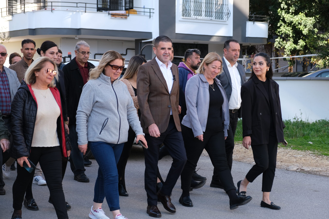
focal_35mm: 73
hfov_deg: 27.7
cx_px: 164
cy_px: 110
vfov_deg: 18.7
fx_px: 667
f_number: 4
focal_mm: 48.4
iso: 200
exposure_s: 1/320
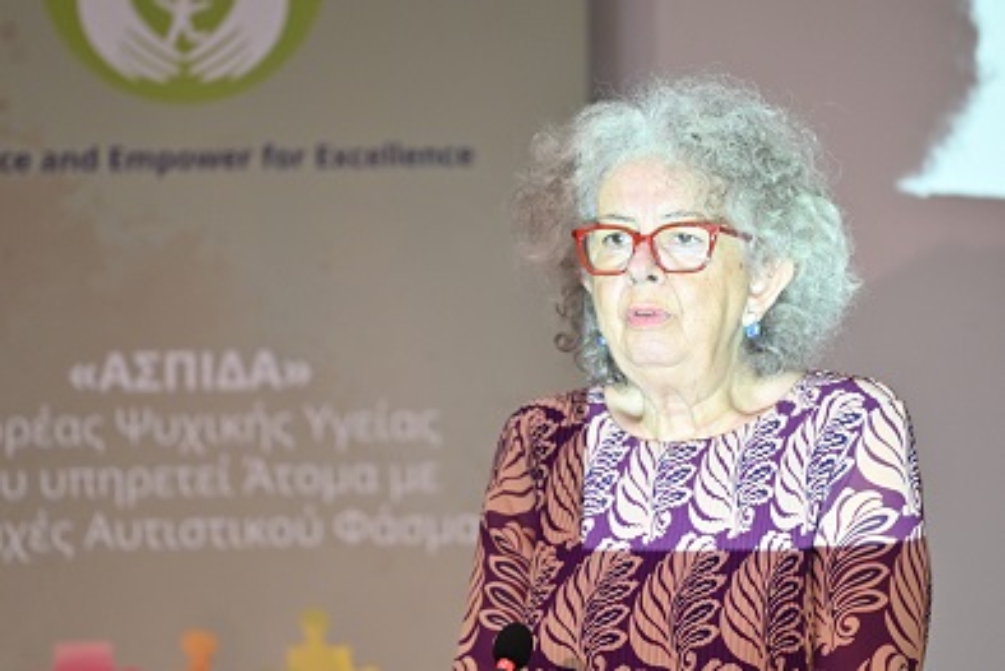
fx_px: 8378
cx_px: 502
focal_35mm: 300
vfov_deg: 4.6
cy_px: 336
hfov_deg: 6.9
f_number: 2.8
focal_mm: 200
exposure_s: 1/400
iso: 1600
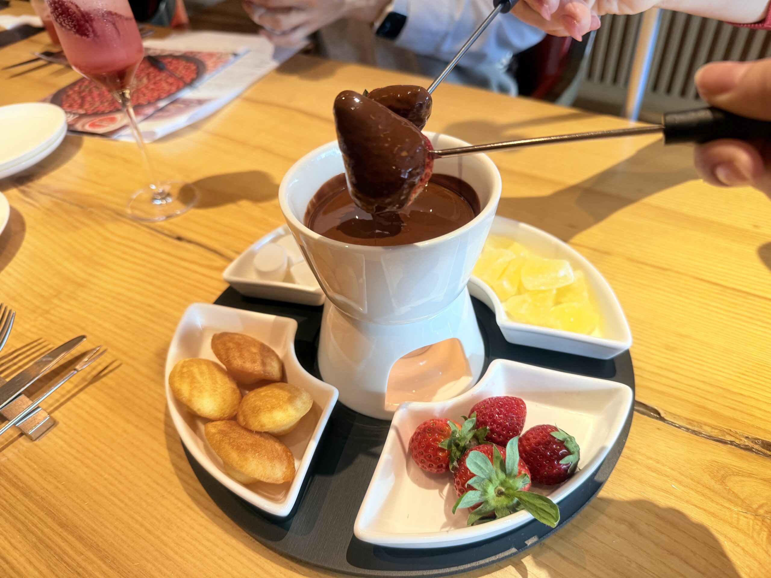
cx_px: 386
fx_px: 535
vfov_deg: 56.8
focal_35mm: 24
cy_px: 289
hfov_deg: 71.6
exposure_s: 1/100
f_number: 1.78
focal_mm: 6.76
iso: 125
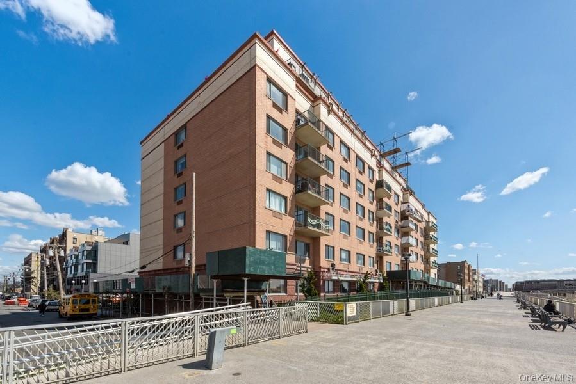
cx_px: 288
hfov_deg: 104.2
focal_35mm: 14
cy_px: 192
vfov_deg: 81.3
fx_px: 224
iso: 400
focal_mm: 14
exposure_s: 1/800
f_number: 11
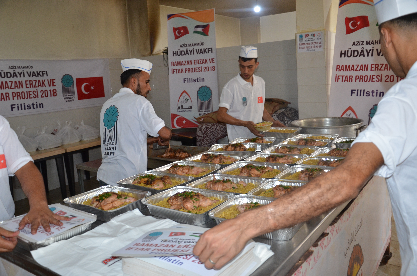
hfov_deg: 59.6
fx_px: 364
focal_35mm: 32
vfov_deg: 41.5
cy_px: 138
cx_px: 208
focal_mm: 21
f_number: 3.8
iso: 800
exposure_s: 1/60
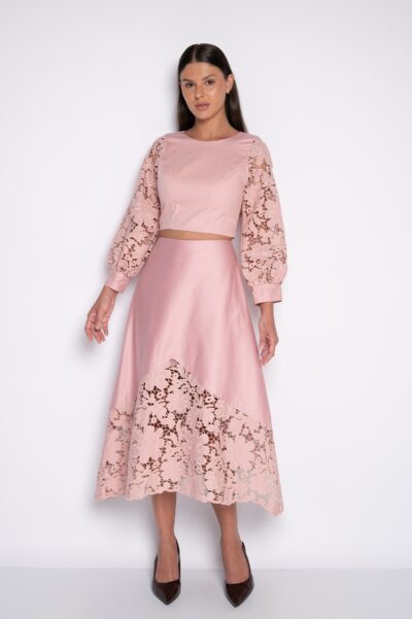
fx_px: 773
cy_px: 310
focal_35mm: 45
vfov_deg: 43.6
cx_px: 206
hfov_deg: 29.8
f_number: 5.6
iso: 200
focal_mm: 45
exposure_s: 1/160
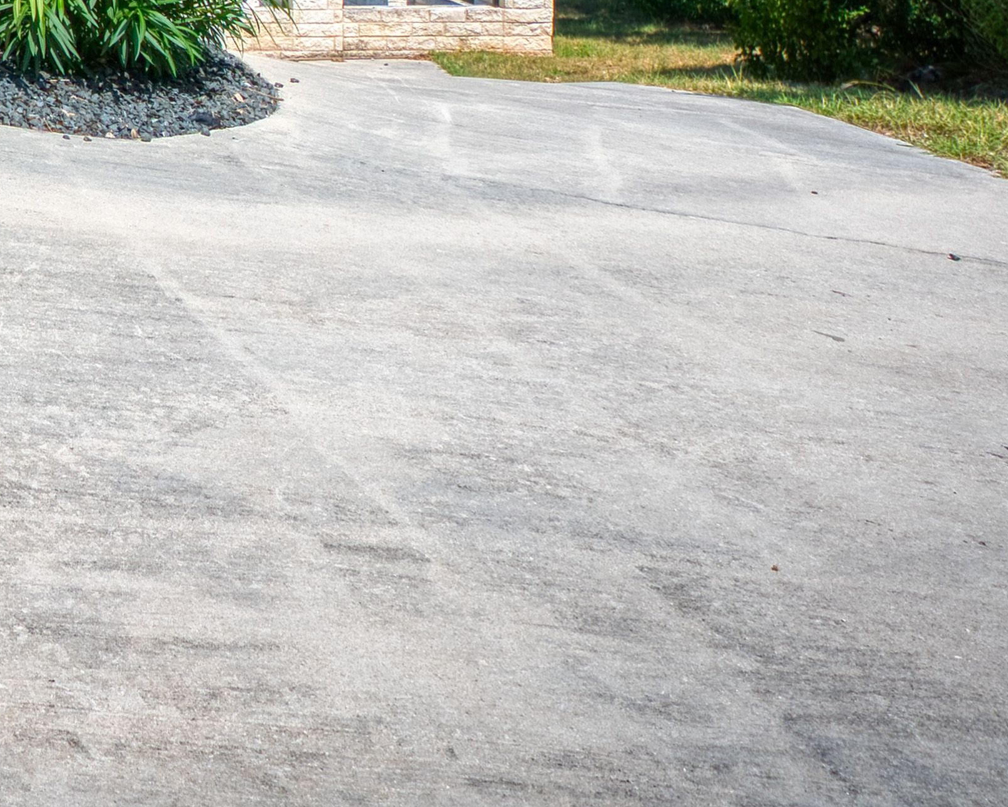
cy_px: -315
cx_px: -507
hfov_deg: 25.3
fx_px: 1671
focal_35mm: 56
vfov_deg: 23.2
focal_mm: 16
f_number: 11
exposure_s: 1/30
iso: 100
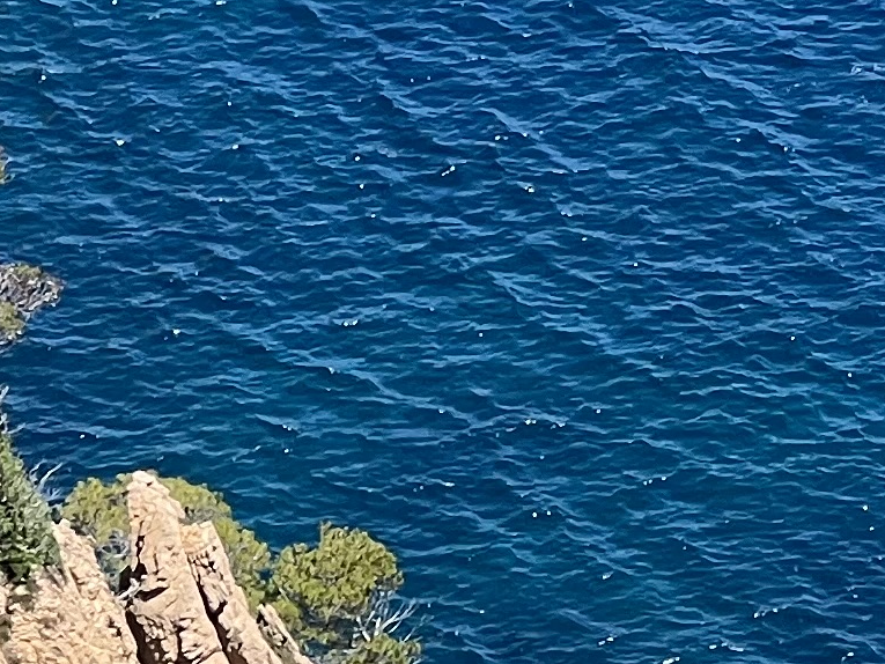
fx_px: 10382
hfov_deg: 4.9
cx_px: 1050
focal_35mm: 406
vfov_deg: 3.7
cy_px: 250
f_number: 2.8
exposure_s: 1/402
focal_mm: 9
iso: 32
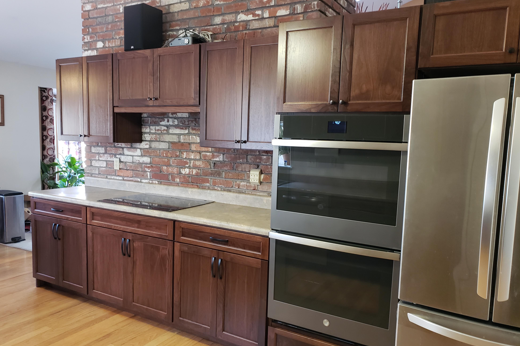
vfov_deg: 46.4
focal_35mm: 28
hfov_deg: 65.5
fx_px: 404
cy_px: 182
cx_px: 254
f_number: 1.5
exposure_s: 1/15
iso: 250
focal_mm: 4.3
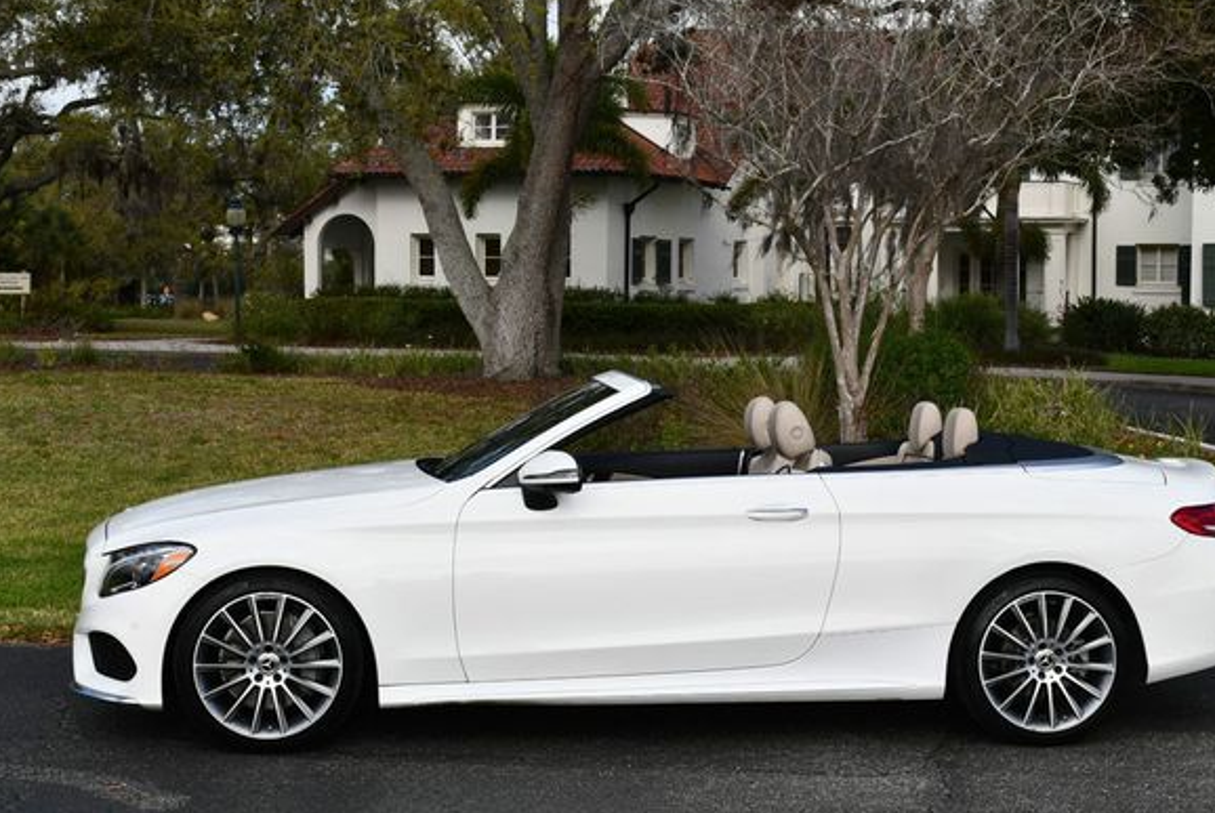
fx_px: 2095
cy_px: 391
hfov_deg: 32.3
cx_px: 664
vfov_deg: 22.0
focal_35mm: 62
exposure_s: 1/250
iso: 100
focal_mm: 28
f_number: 8
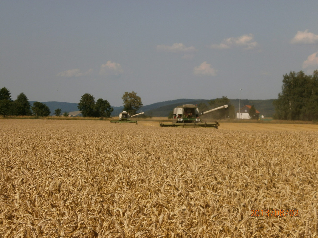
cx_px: 159
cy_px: 119
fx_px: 992
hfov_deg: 18.2
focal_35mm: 108
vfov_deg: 13.7
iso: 100
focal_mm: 19.2
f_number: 6.5
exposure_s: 1/800
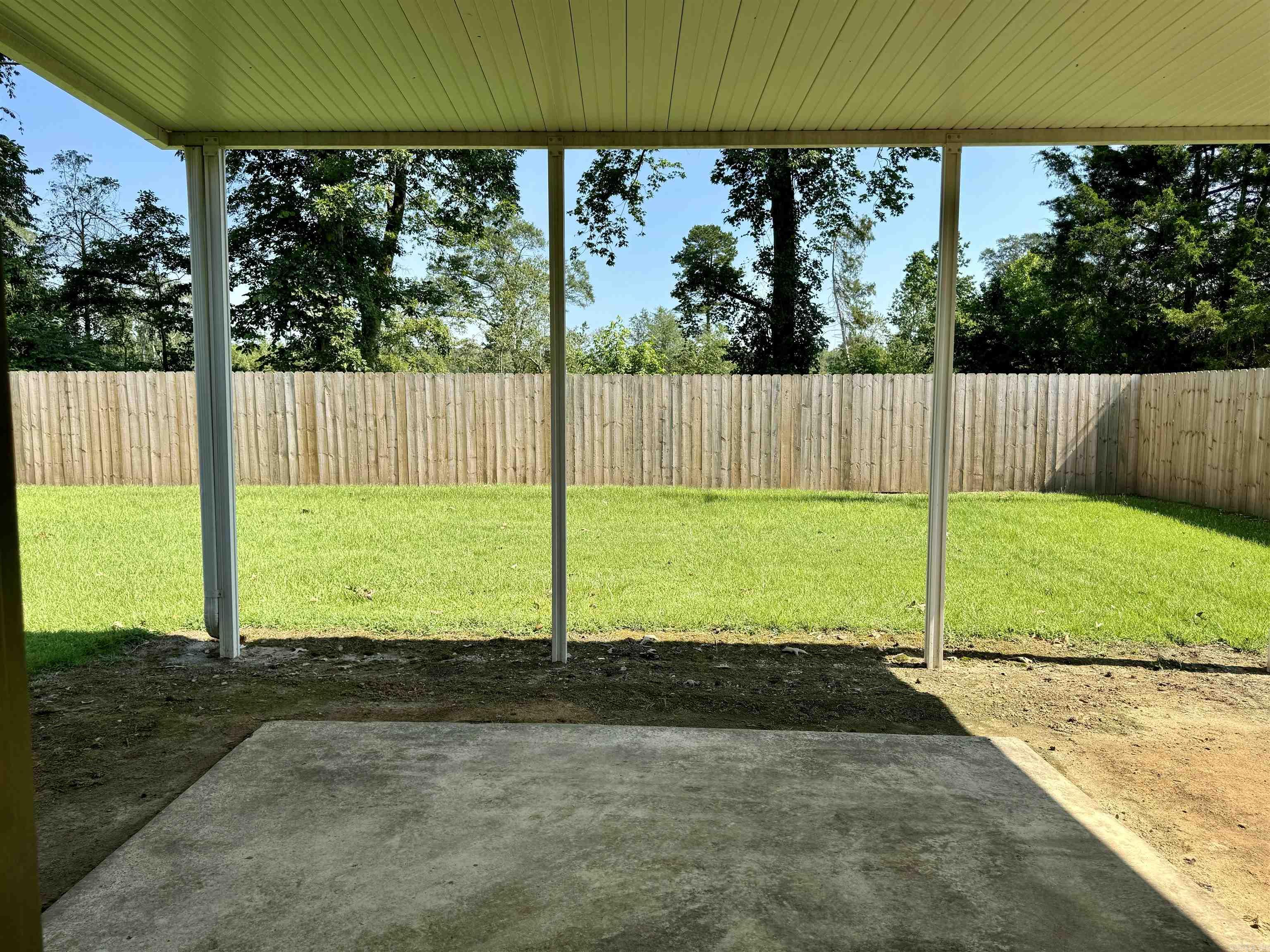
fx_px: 881
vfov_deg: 56.8
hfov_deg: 71.6
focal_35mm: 24
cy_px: 476
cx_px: 635
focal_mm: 6.76
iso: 80
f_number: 1.78
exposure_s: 1/2041
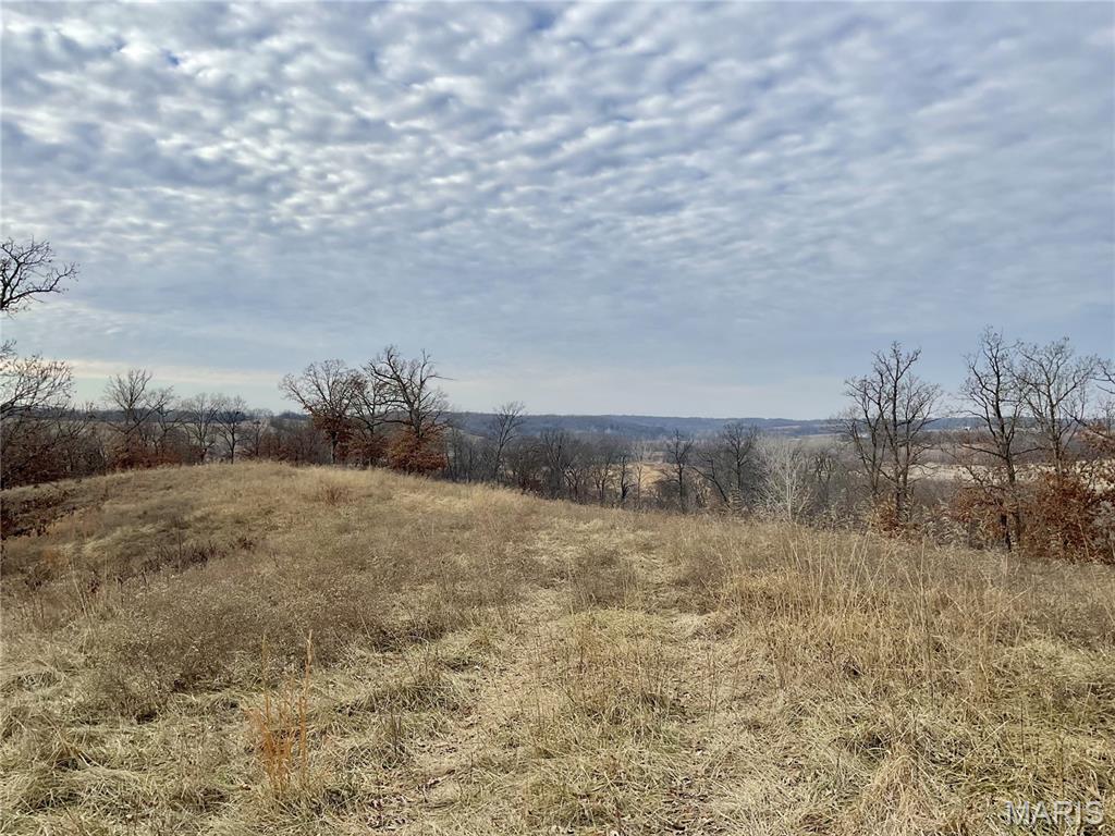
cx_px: 558
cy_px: 418
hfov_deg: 61.7
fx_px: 934
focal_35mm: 29
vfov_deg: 48.2
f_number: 1.8
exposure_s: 1/1121
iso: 16
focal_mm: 3
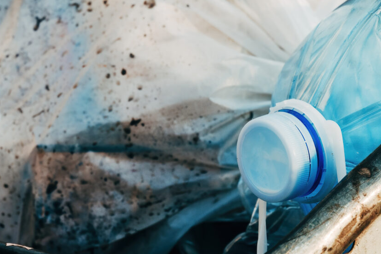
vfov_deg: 6.4
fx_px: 2285
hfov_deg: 9.5
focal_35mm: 216
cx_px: 162
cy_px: 182
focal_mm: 70
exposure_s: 1/400
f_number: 5
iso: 180
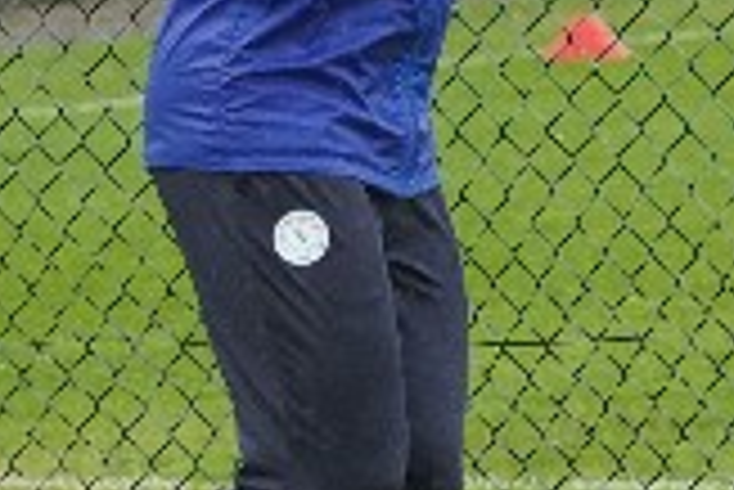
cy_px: 232
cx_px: 585
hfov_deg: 4.1
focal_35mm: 505
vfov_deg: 2.7
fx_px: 10305
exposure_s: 1/1600
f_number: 5.6
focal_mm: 123
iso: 4000
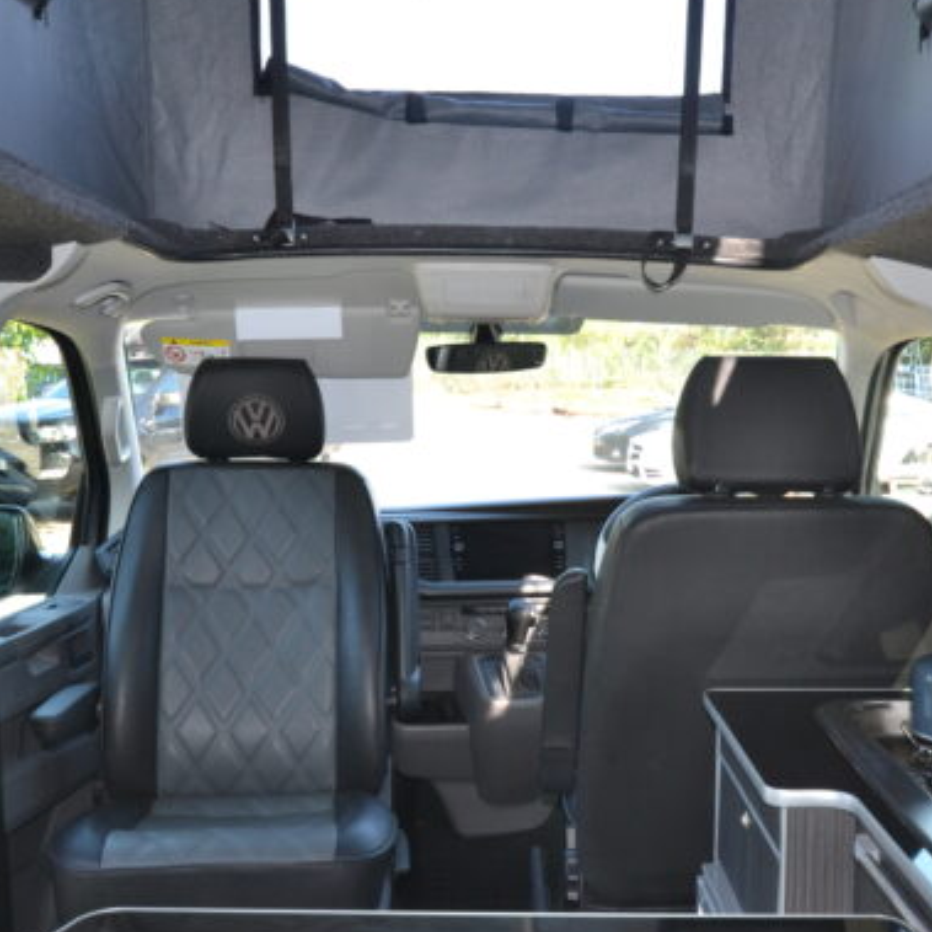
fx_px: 1310
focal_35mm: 43
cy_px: 487
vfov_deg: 39.2
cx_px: 547
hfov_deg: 39.0
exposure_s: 1/100
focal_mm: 20
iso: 400
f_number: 5.6
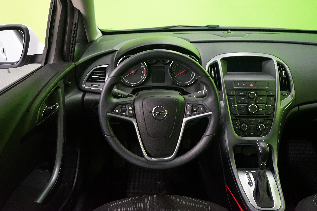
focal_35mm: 29
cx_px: 158
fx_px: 255
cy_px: 106
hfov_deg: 63.7
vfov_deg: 45.0
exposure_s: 1/30
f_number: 3.5
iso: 6400
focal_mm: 29
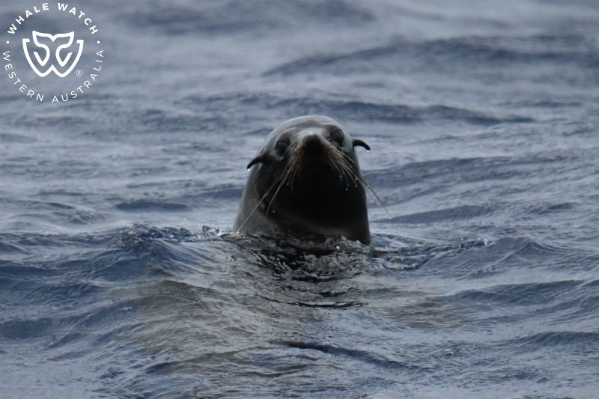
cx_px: 300
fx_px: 9981
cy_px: 200
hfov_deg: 3.4
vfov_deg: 2.3
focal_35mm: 600
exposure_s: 1/8000
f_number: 6.3
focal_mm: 600
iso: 2000
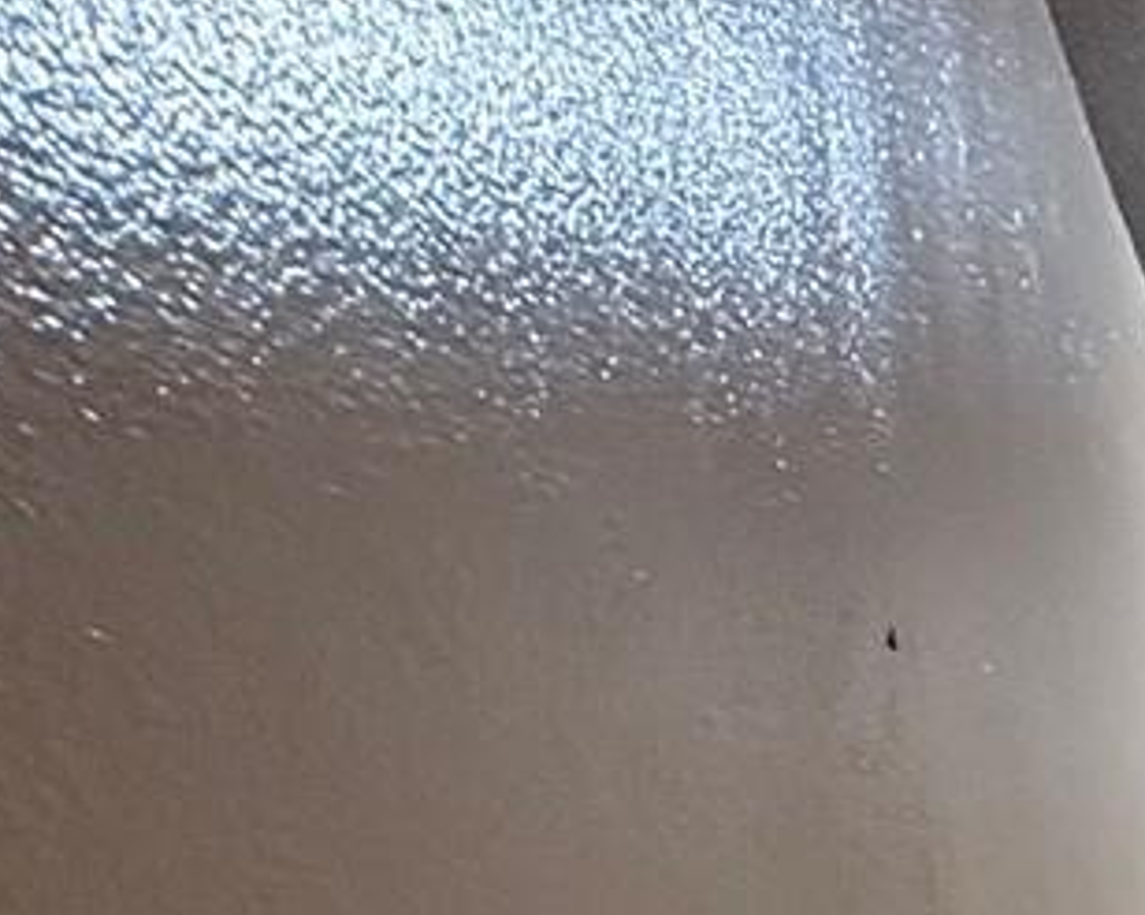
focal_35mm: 71
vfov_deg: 17.7
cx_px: 2591
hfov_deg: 16.1
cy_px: 1603
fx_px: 2404
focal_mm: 2.22
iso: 500
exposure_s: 1/60
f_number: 2.2
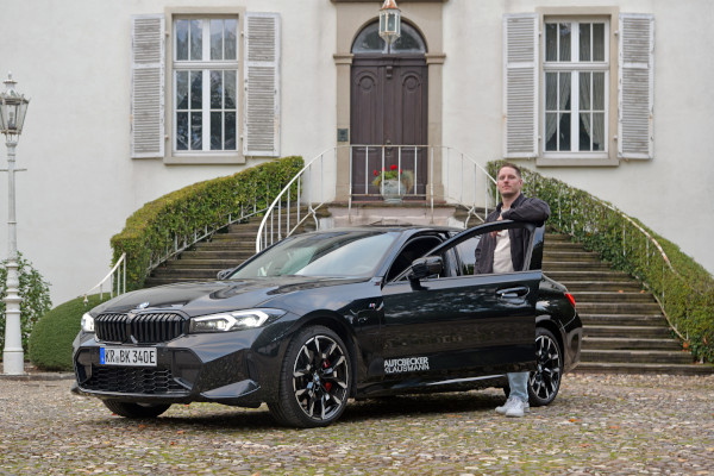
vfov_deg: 24.6
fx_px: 1091
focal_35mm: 55
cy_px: 238
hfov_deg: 36.2
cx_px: 357
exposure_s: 1/30
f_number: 5.6
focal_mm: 55
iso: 200
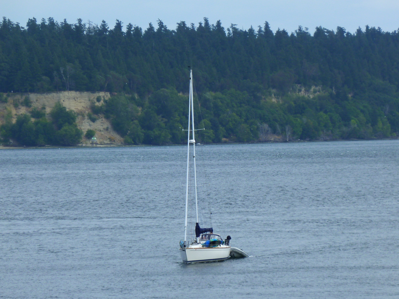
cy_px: 150
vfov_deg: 5.9
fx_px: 2882
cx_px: 200
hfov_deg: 7.9
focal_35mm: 250
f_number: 5.9
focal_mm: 36
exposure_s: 1/200
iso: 80
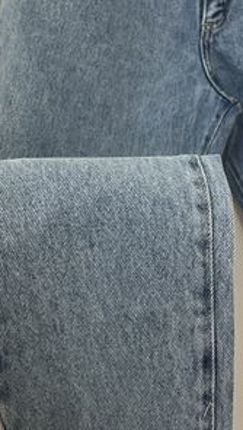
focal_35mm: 51
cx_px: 231
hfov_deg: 22.8
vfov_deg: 40.3
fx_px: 583
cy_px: 166
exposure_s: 1/106
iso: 125
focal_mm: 5.7
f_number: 1.5
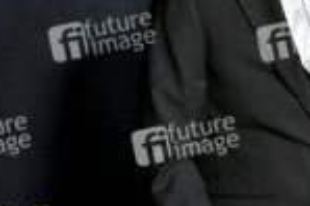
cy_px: 89
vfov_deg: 11.3
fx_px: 1041
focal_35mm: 121
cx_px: 338
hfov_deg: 16.4
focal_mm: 40
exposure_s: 1/320
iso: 2000
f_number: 6.3
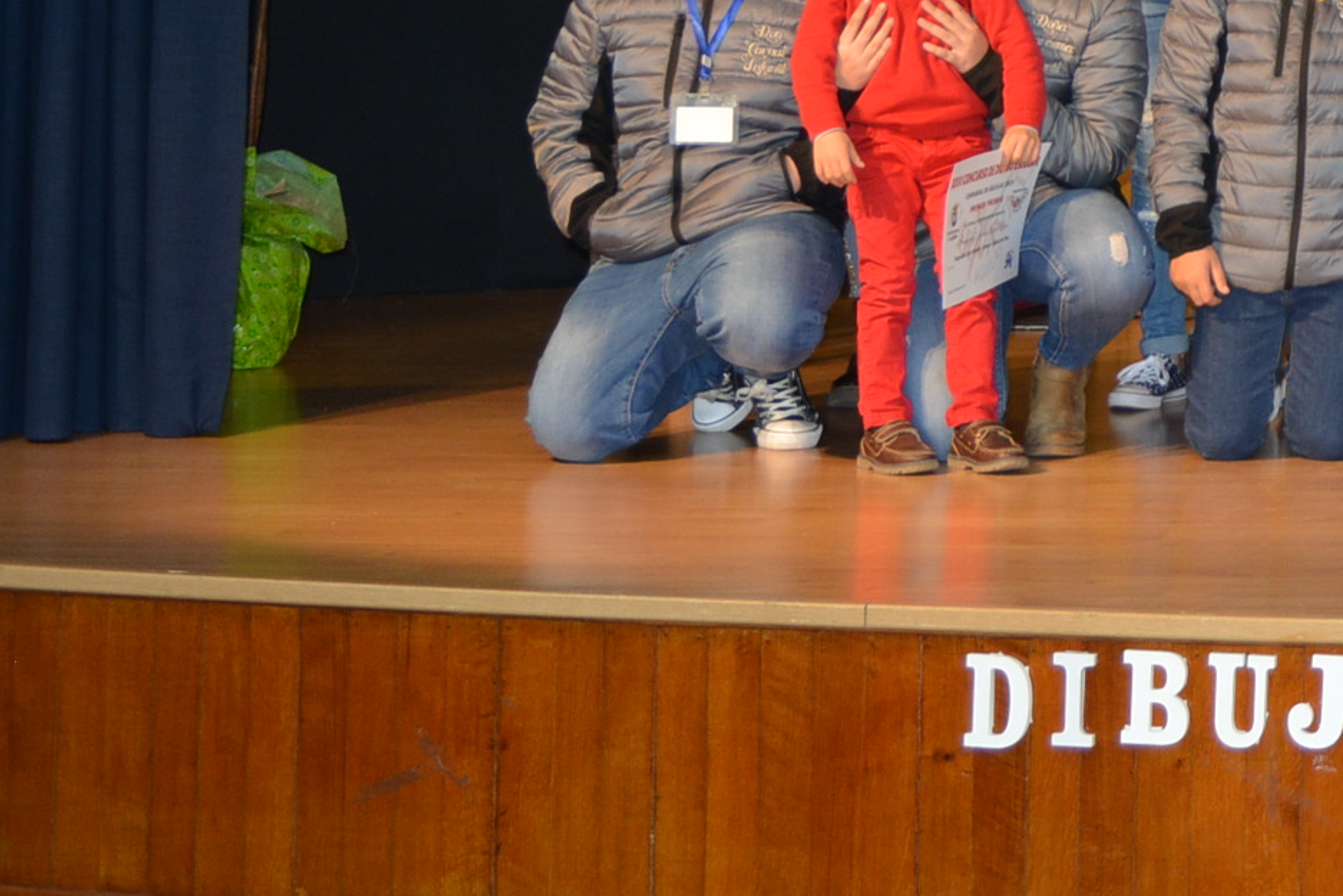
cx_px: 2070
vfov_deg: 11.5
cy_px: -391
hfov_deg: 16.1
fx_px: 4291
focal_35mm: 115
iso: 400
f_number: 4
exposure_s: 1/60
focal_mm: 24
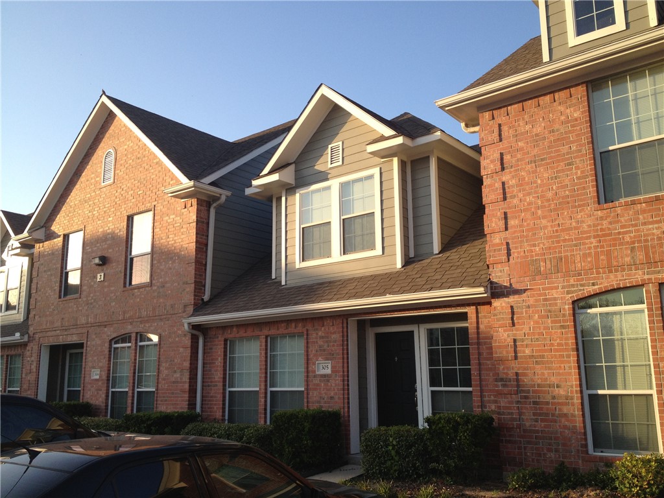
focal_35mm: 35
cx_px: 332
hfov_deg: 52.6
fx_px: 671
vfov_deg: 40.7
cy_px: 249
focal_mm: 4.28
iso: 64
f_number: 2.4
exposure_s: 1/412
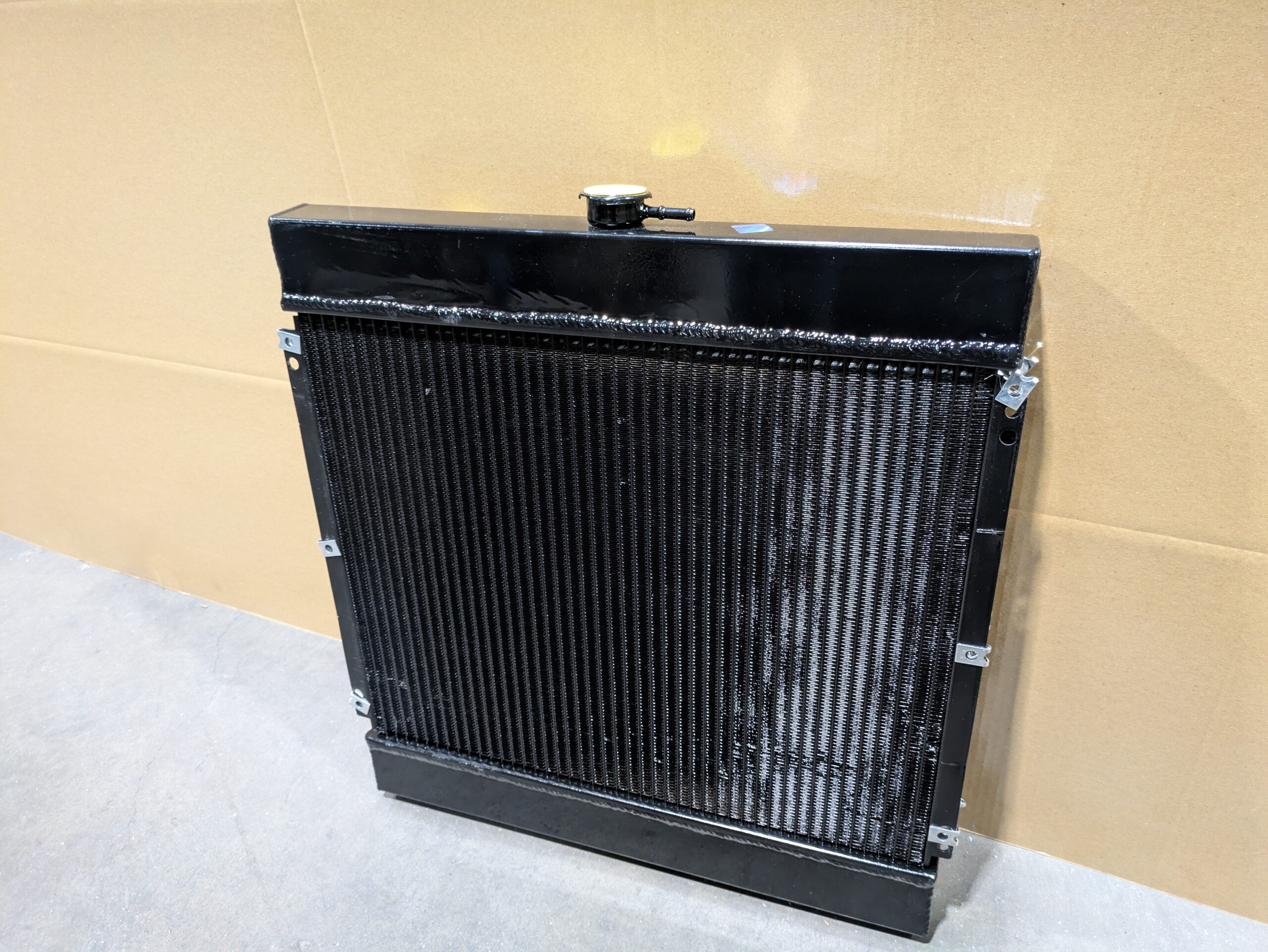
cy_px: 476
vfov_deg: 54.9
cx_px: 634
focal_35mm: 25
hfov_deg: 69.4
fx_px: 916
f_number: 1.89
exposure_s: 1/25
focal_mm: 5.43
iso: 711
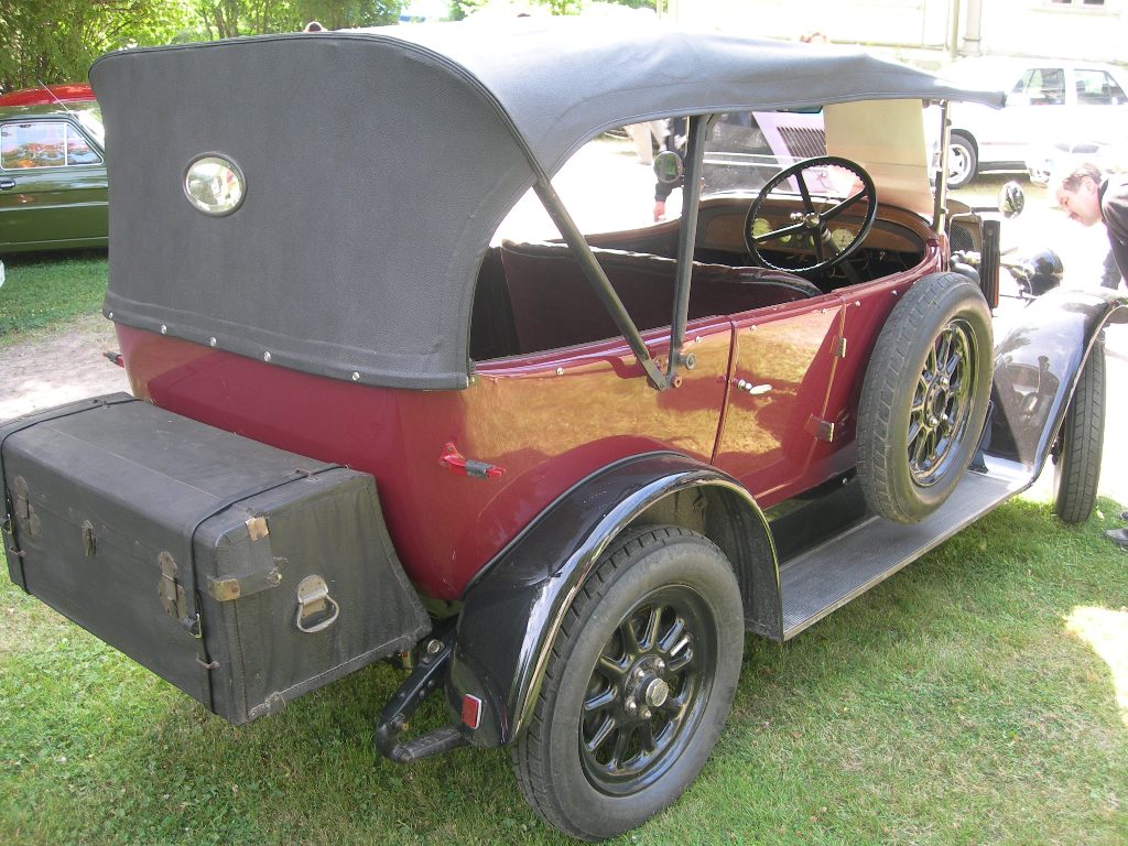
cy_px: 423
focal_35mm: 38
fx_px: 1238
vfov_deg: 37.7
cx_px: 564
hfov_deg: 49.0
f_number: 2.8
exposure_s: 1/37.4
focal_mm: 7.8
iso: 50
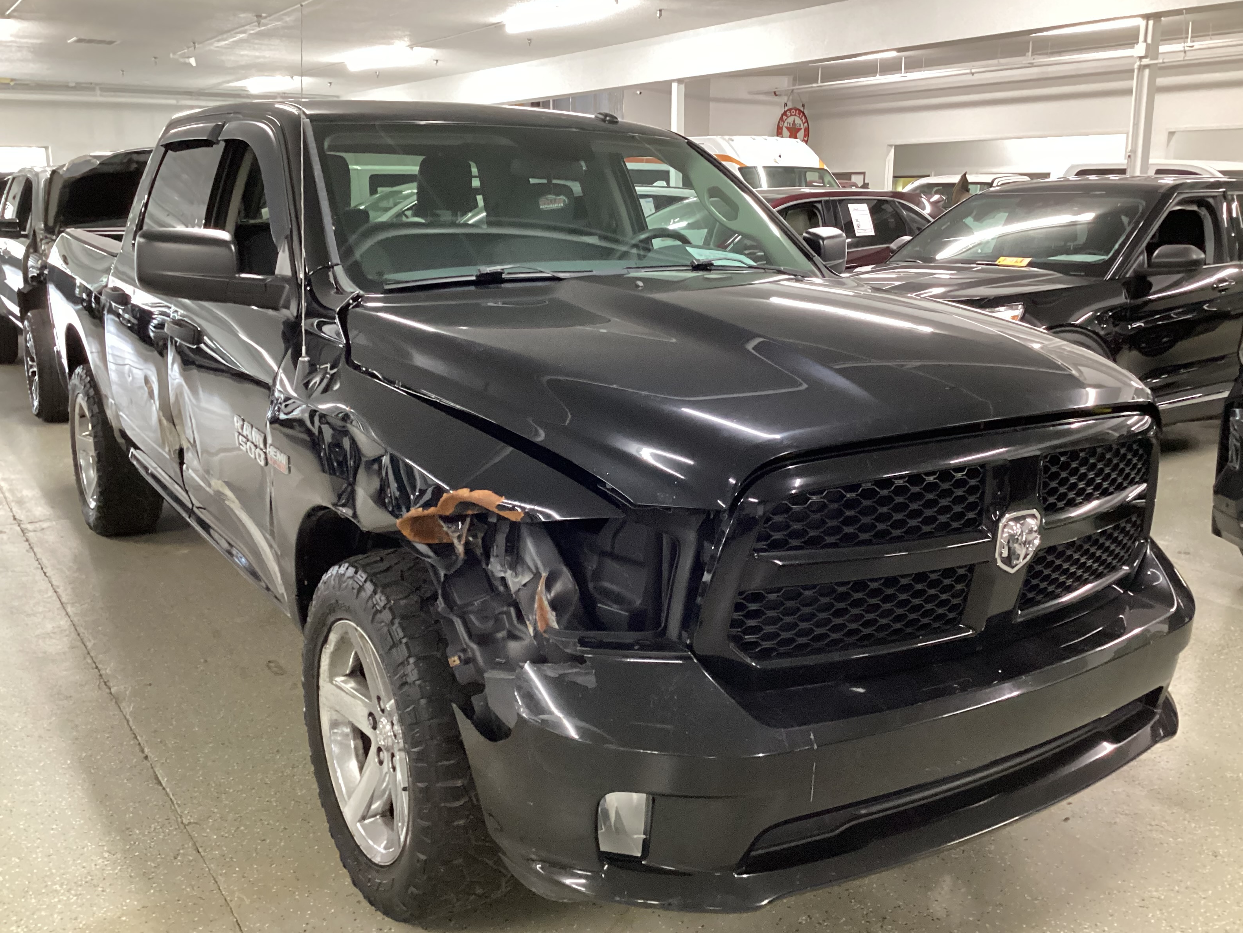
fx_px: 1149
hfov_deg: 56.8
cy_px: 458
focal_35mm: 32
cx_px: 622
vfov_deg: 44.2
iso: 400
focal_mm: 3.3
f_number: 2.4
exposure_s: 1/40
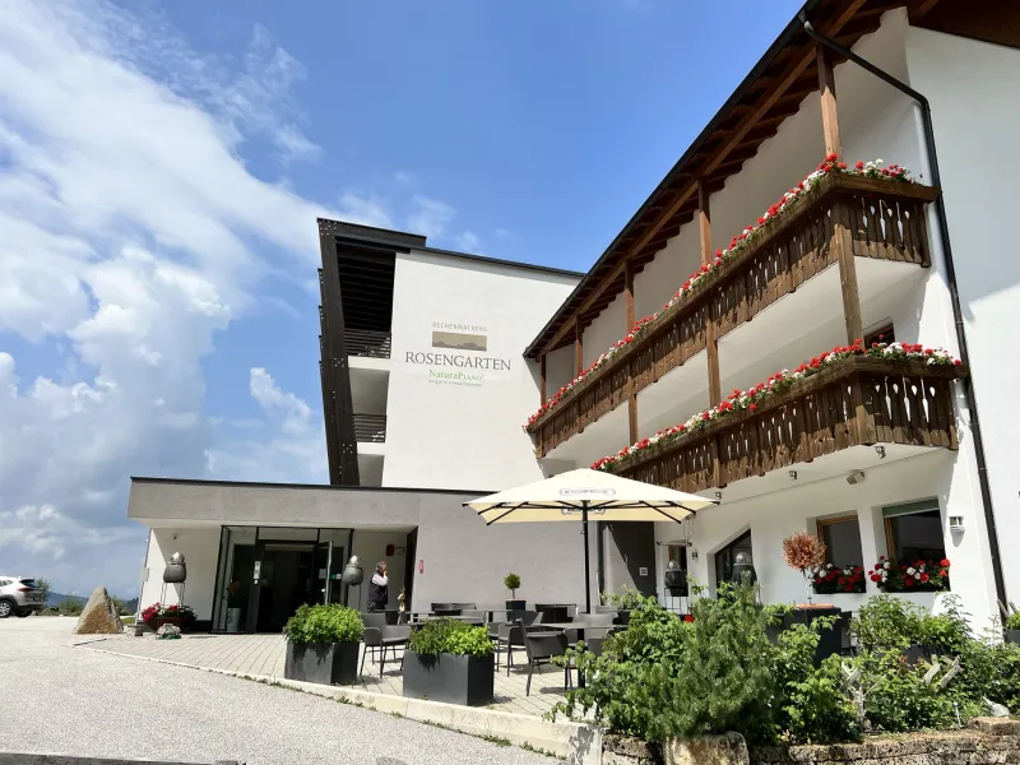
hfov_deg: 67.3
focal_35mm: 26
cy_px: 382
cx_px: 510
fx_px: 766
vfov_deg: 53.1
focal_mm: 5.7
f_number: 1.5
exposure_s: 1/6211
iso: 50
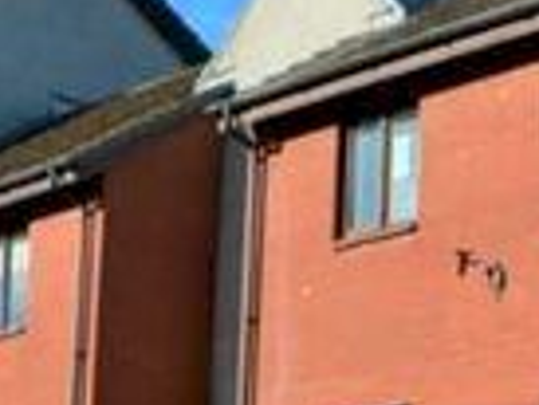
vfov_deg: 9.1
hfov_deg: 11.4
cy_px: 397
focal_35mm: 162
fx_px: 2525
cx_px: 921
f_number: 8
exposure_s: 1/250
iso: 125
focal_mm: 22
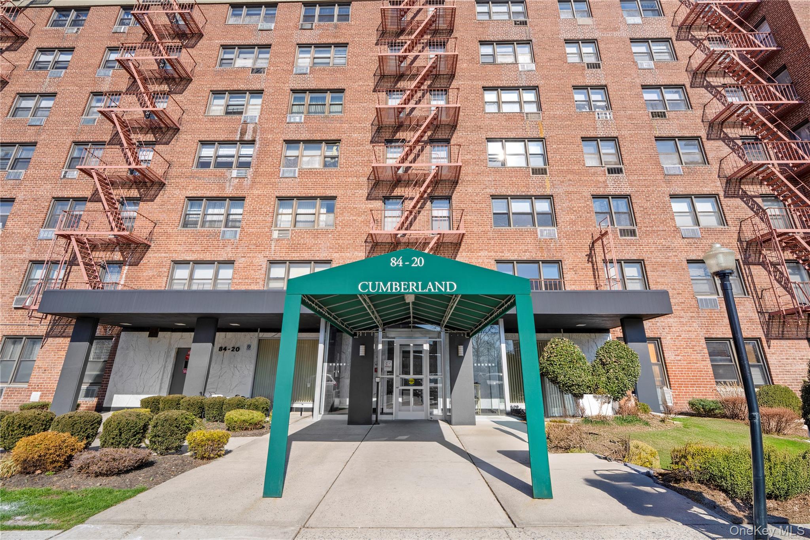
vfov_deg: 81.2
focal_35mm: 14
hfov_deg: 104.3
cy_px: 270
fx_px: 315
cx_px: 405
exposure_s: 1/60
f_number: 9
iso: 100
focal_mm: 14
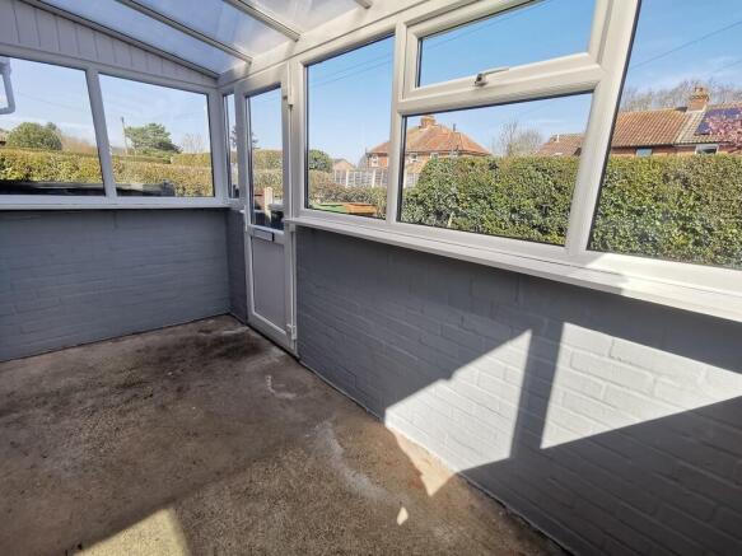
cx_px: 371
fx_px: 364
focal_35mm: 17
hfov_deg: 91.0
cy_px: 278
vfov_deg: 74.7
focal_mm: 2.26
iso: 50
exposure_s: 1/414
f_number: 2.2
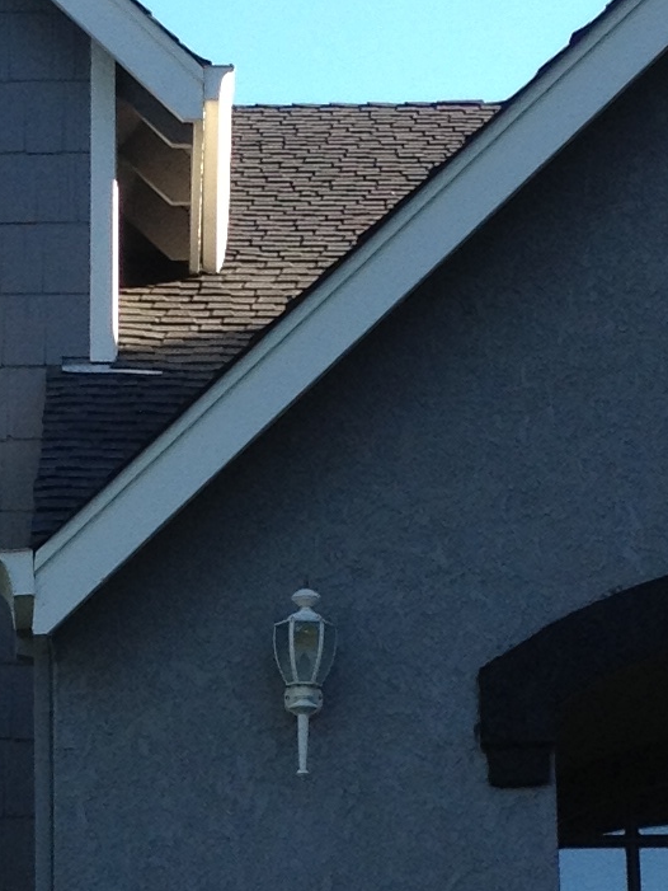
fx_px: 4193
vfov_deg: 12.1
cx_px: 98
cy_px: 580
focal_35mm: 163
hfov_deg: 9.1
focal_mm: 4.28
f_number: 2.4
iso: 50
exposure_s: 1/409
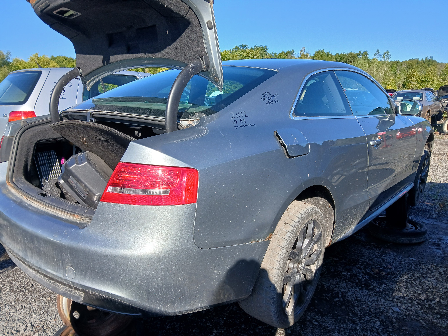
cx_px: 224
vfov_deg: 53.1
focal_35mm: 26
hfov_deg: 67.3
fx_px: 336
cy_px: 168
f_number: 1.8
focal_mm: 3.98
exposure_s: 1/347
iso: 20
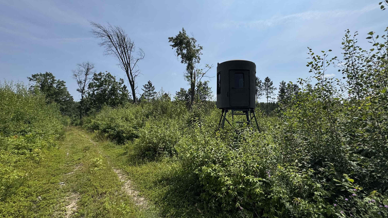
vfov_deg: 67.0
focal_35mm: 16
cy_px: 101
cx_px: 203
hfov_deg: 99.3
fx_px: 165
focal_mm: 2.22
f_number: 2.2
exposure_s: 1/3717
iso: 32
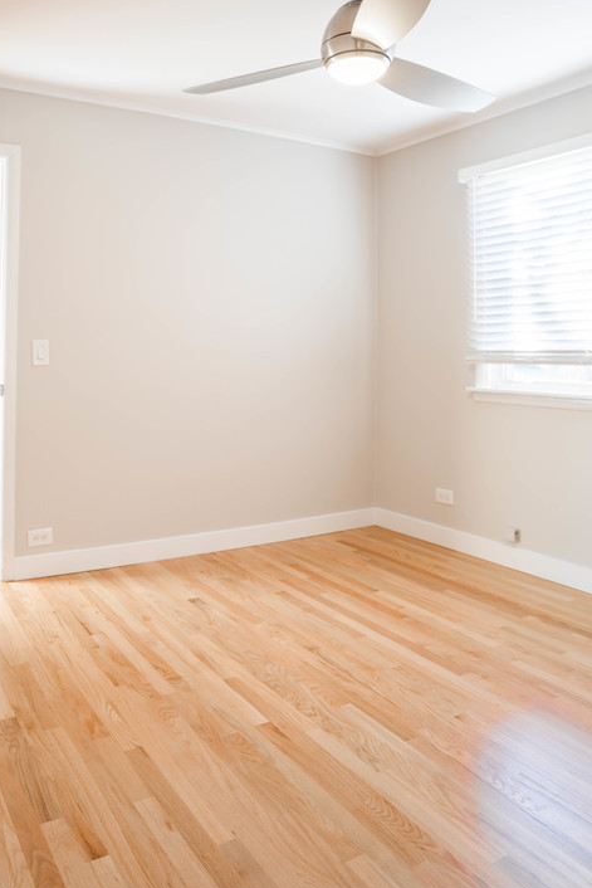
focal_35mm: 26
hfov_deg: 48.4
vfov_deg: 68.3
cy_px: 335
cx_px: 180
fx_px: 641
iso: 125
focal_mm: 17
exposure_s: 1/40
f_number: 4.5
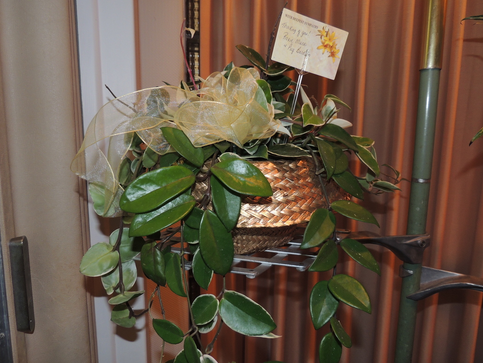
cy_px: 182
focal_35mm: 25
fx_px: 349
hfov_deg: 69.4
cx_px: 232
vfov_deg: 54.9
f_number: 3
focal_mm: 4.3
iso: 200
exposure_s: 1/30
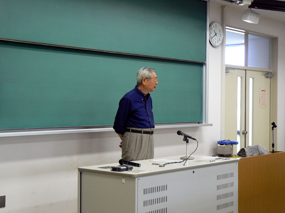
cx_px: 142
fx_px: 510
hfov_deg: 31.2
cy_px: 106
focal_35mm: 62
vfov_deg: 23.7
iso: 200
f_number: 3.2
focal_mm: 10.4
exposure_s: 1/40
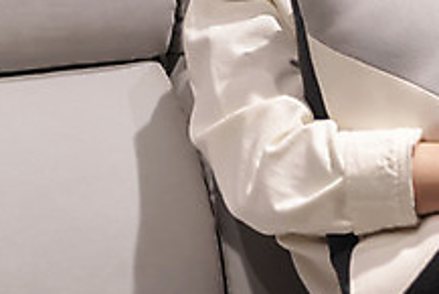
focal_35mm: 138
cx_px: 253
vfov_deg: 9.9
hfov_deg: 14.8
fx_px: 1684
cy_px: 12
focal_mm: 50
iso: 800
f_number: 2.8
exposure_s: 1/100
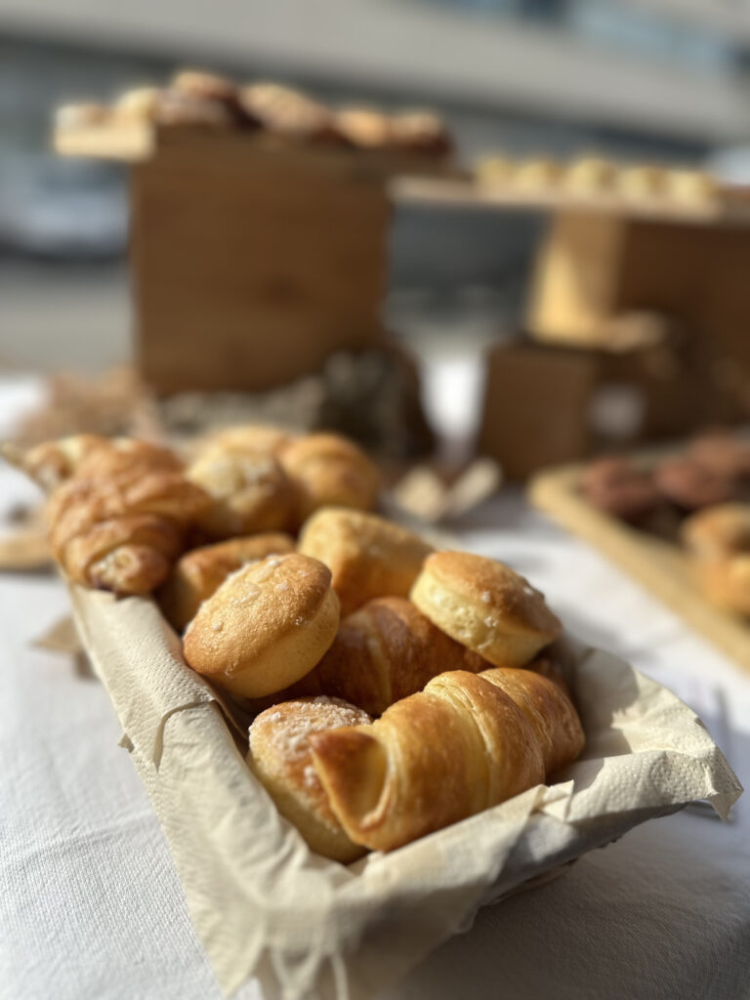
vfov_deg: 71.6
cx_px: 375
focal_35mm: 24
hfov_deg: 56.8
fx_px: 693
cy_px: 500
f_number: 1.78
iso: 80
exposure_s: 1/4184
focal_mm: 6.86
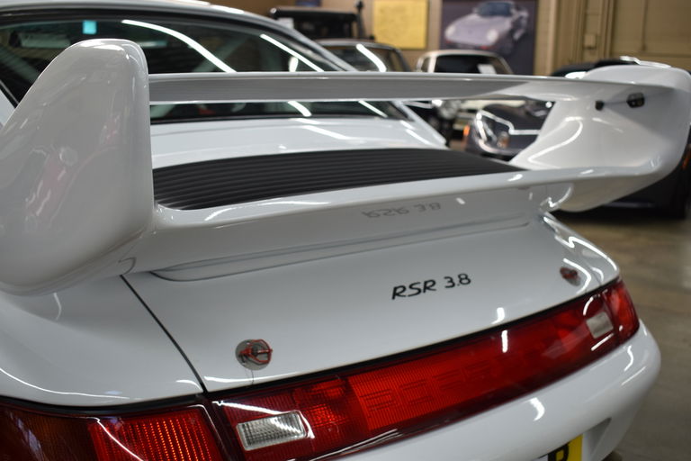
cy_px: 230
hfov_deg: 51.3
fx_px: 720
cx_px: 346
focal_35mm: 38
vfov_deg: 35.5
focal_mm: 25
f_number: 4
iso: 180
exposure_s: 1/40
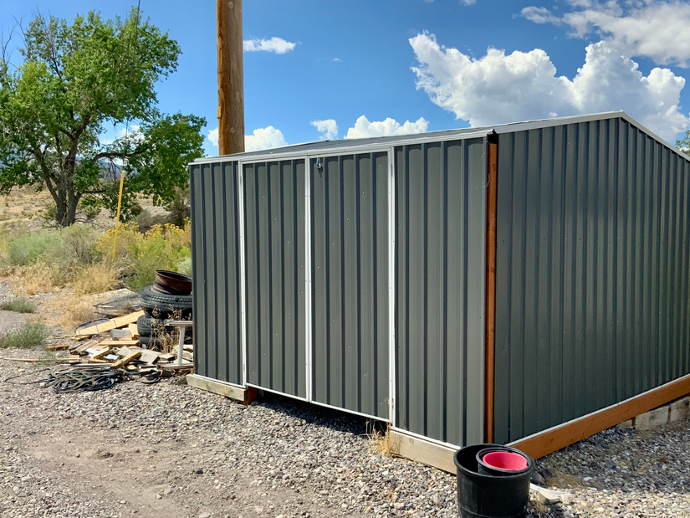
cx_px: 384
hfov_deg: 51.2
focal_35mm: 36
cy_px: 277
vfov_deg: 39.6
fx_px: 718
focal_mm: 3
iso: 16
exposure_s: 1/1377
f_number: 1.8
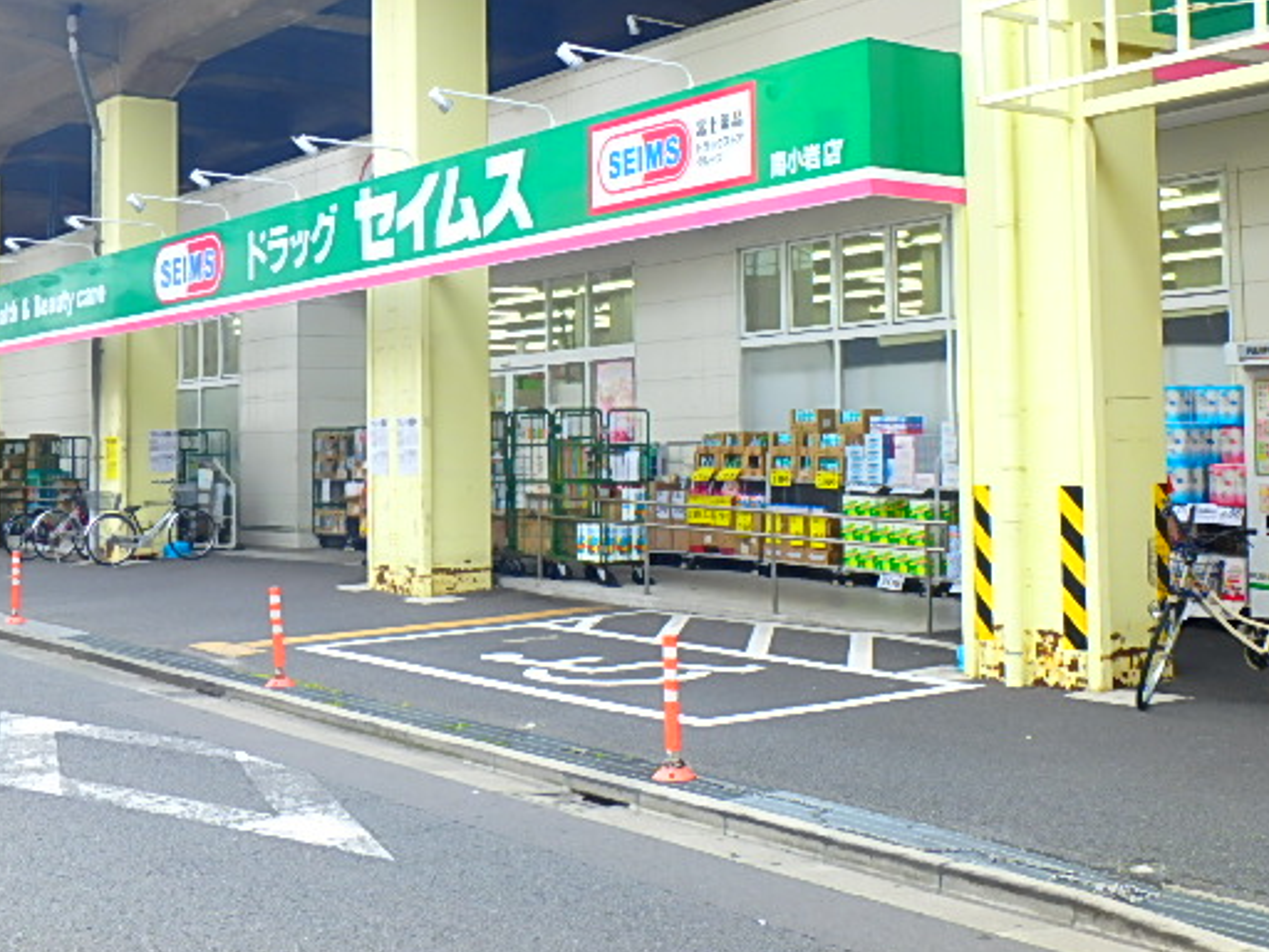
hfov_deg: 42.1
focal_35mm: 45
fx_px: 1650
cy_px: 369
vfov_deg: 32.1
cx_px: 602
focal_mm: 6.4
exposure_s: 1/125
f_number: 5
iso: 125
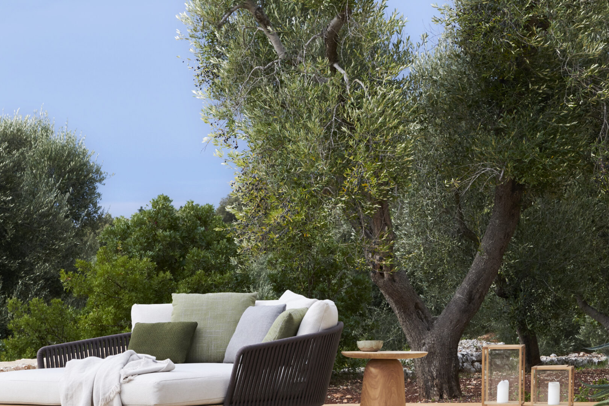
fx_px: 1878
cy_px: 271
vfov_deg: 12.3
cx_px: 201
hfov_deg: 18.4
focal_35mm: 111
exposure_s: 1/250
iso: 400
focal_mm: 70
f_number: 11
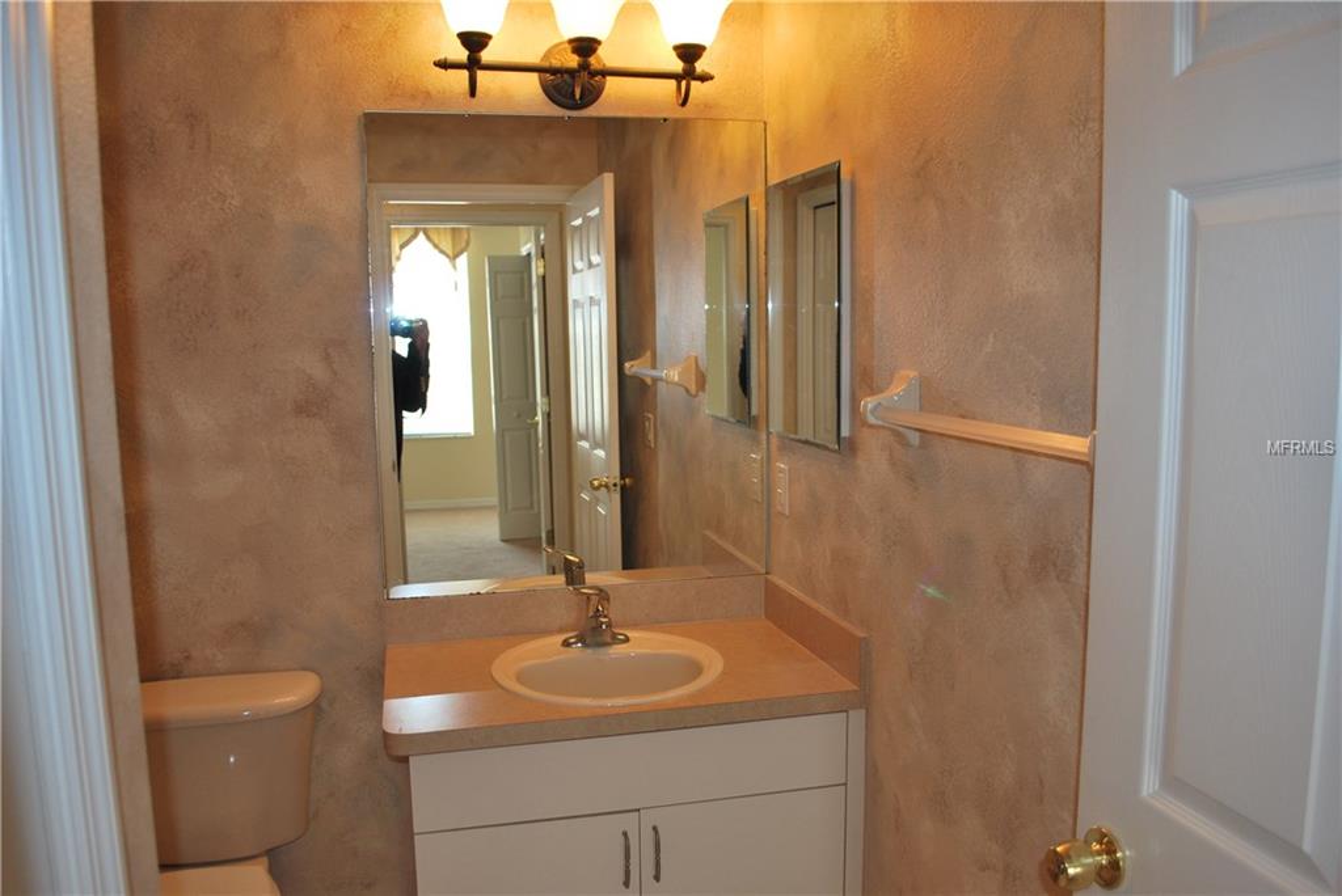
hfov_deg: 67.4
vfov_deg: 48.0
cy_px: 448
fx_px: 1007
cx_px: 671
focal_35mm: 27
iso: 200
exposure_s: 1/60
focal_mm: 18
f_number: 3.5
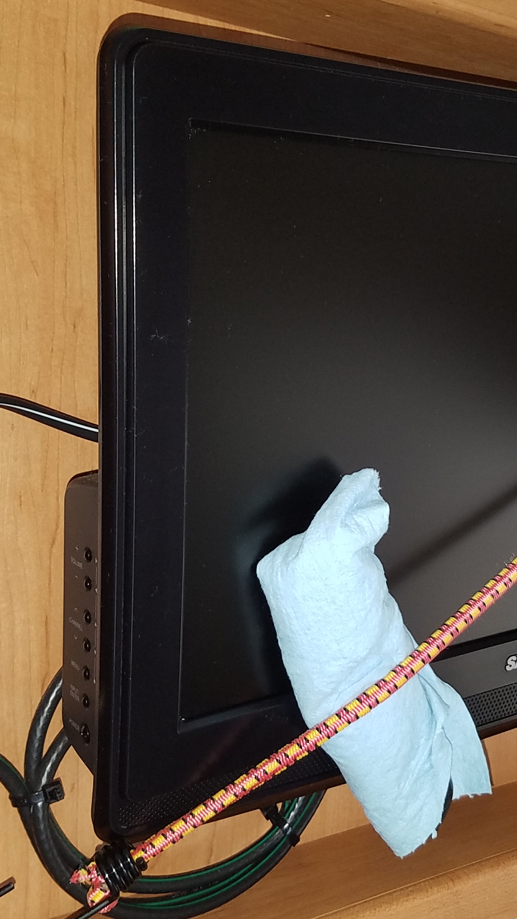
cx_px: 387
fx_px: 1120
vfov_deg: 44.6
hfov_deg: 25.7
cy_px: 434
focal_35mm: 46
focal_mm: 4.2
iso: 100
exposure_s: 1/40
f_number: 1.7
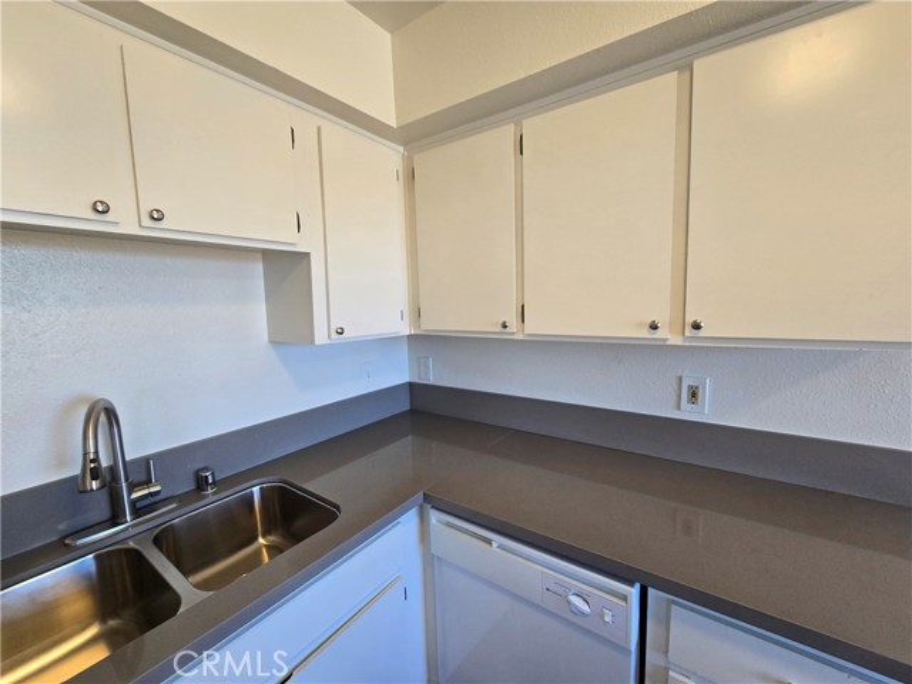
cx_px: 456
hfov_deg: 106.2
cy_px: 342
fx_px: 343
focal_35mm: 13
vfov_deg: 89.9
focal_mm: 2.2
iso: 80
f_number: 2.2
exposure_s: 1/60
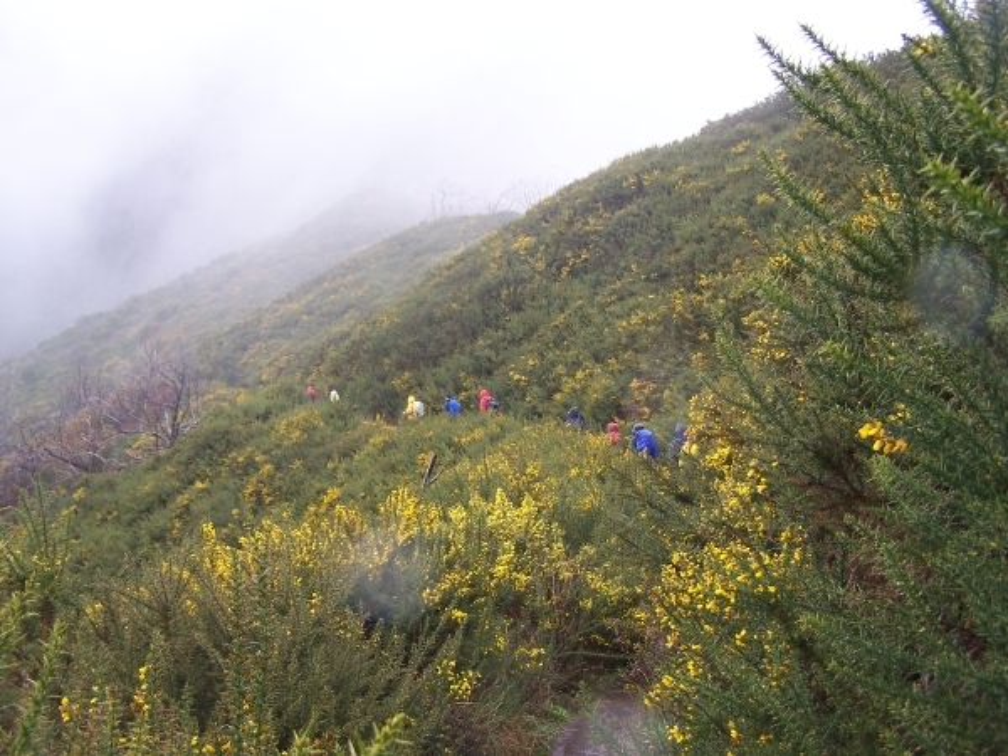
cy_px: 378
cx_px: 504
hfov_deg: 49.0
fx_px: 1107
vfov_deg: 37.7
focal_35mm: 38
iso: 80
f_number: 2.8
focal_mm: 6.3
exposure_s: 1/80
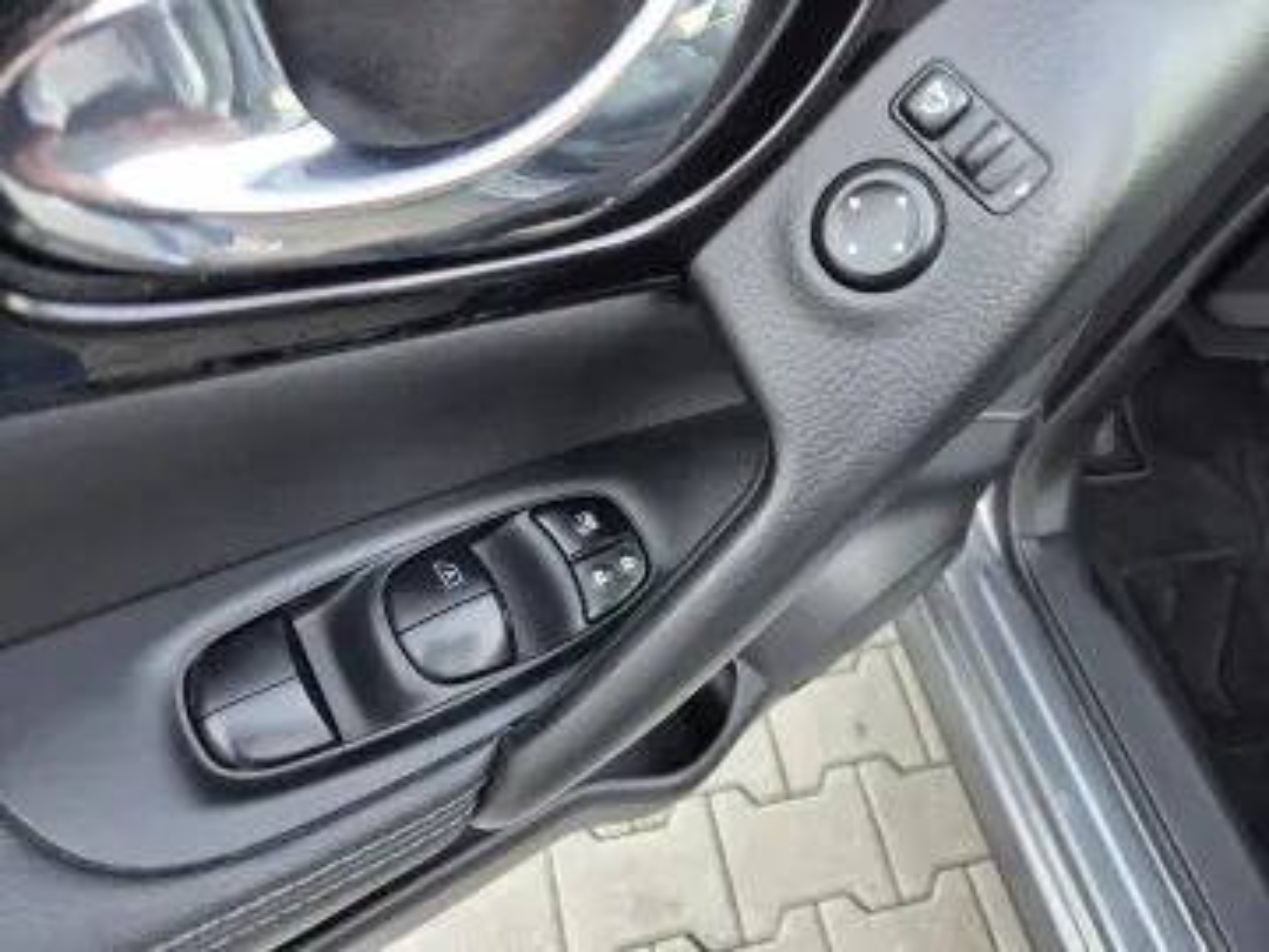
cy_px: 476
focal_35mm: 23
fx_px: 843
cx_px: 634
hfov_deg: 73.9
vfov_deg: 58.9
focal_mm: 5.4
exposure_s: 1/100
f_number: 1.8
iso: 400
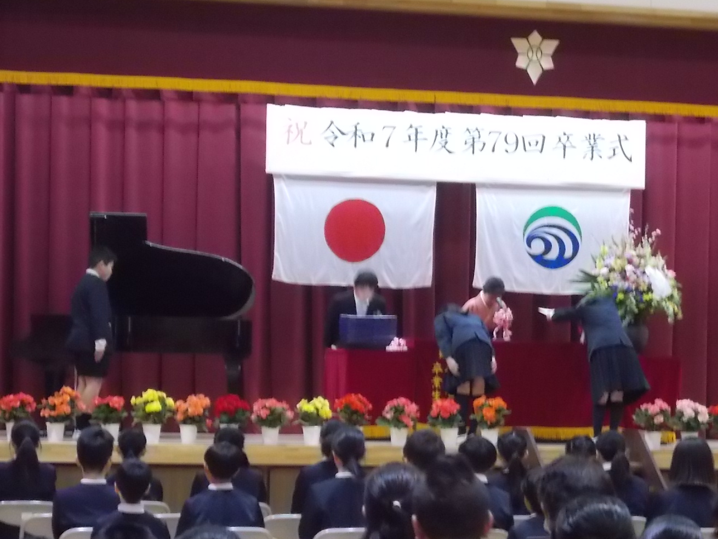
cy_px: 297
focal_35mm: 138
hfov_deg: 14.3
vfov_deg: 10.7
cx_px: 437
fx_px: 2863
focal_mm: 20.1
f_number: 6
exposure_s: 1/15
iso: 800
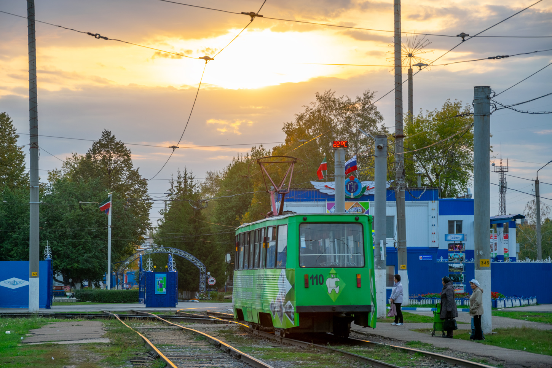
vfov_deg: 10.8
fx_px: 1955
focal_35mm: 128
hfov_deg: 16.1
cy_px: 184
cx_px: 276
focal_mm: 85
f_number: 5.6
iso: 100
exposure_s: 1/125
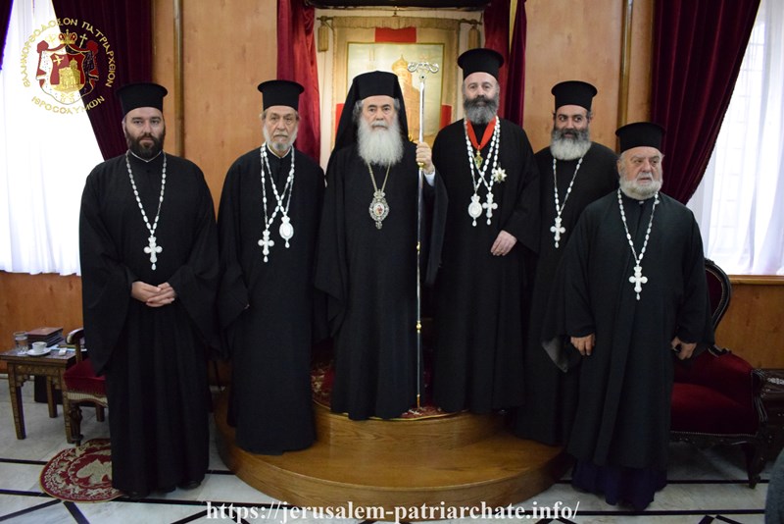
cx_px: 392
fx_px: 588
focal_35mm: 27
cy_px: 262
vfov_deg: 48.0
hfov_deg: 67.4
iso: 8000
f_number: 3.5
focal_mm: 18
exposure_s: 1/125
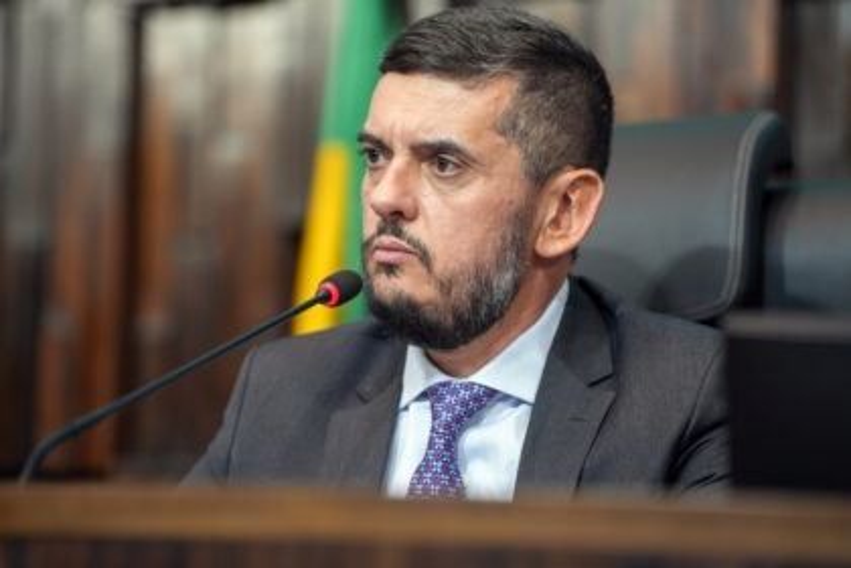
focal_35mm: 129
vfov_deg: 10.6
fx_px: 3049
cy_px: 284
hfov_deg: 15.9
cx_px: 426
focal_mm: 129
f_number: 2.8
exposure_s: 1/320
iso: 2000
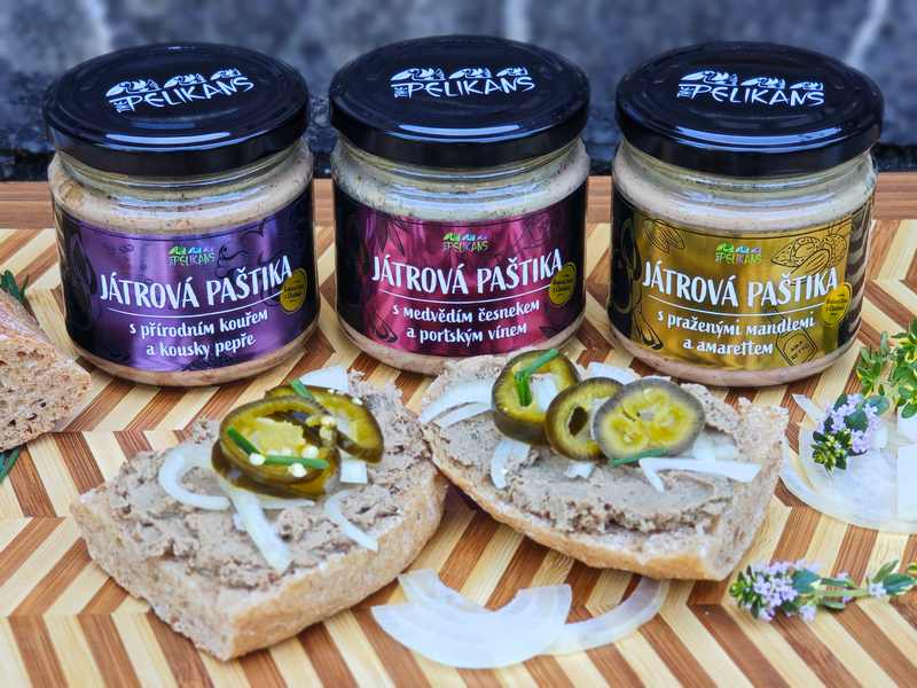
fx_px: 1987
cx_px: 458
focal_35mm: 75
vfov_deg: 19.6
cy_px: 344
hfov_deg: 26.0
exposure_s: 1/120
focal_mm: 7.06
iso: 64
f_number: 2
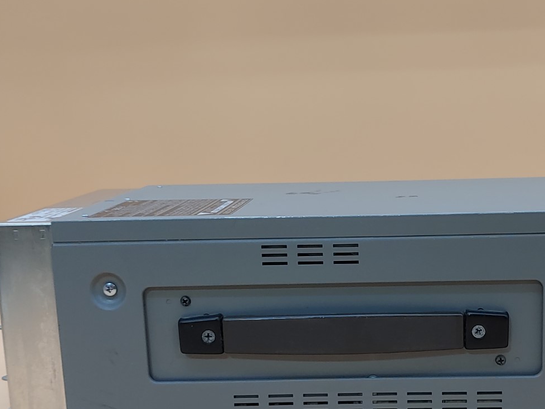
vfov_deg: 27.3
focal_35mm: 53
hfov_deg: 35.7
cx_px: 371
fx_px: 835
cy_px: 283
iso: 50
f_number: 1.8
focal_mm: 4.36
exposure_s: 1/61
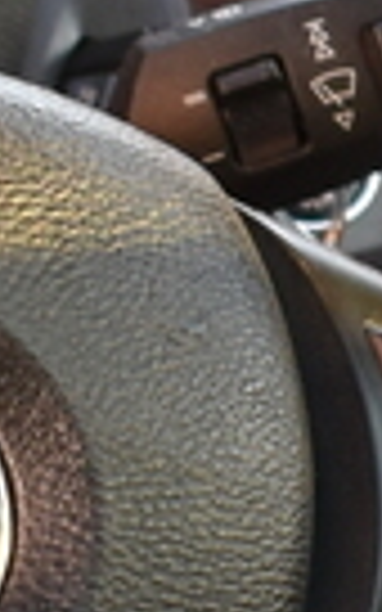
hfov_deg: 4.0
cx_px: 791
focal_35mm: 327
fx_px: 5447
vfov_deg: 6.4
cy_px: 760
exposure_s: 1/60
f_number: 4
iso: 450
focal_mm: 18
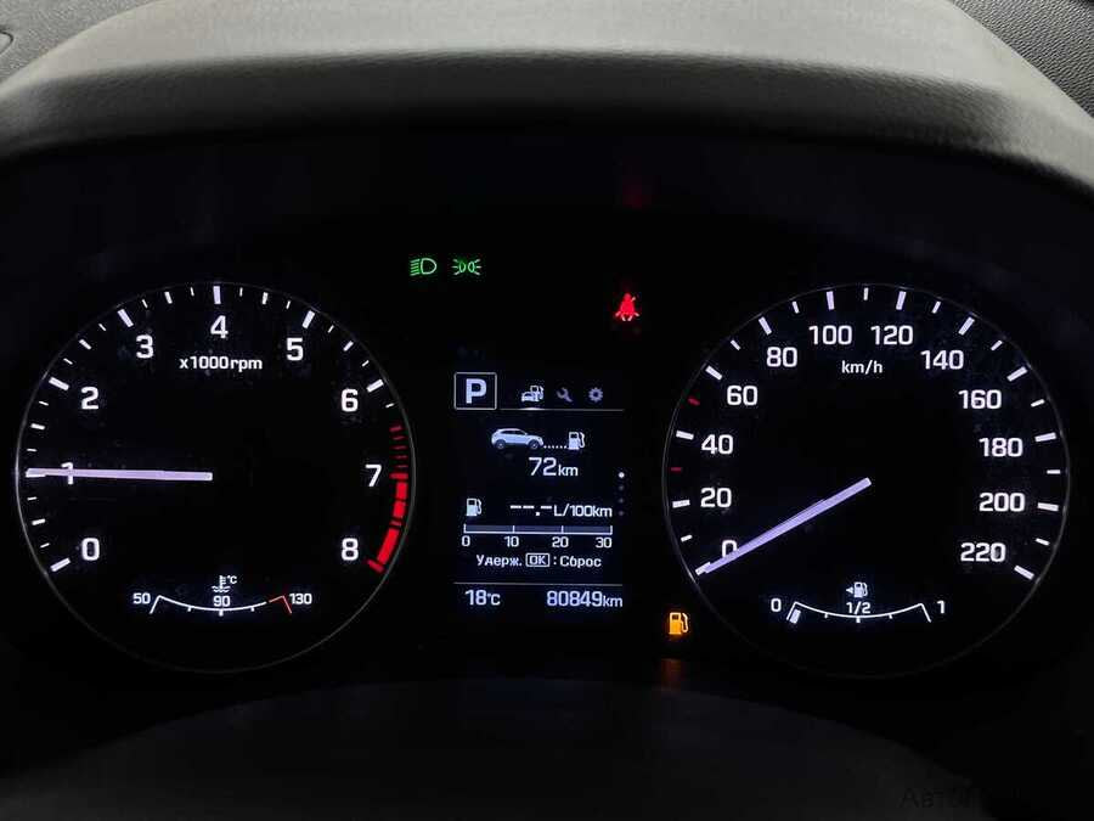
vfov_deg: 30.3
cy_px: 410
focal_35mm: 48
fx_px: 1517
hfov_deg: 39.7
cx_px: 547
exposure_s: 1/50
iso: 200
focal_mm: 6.86
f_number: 1.78
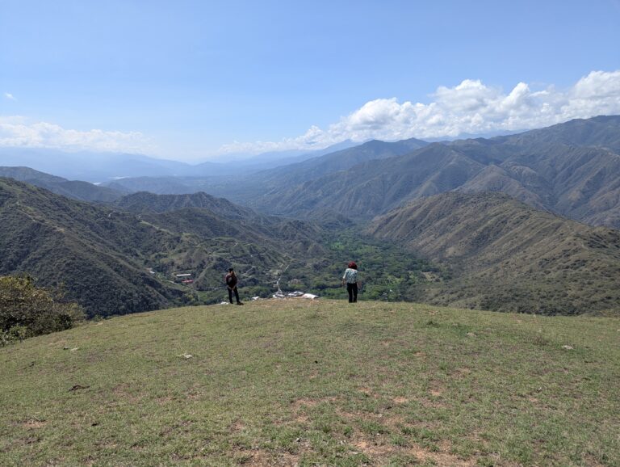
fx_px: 430
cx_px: 310
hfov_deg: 71.5
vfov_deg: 56.9
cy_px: 234
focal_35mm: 24
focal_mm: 6.81
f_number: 1.85
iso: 47
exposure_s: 1/2410
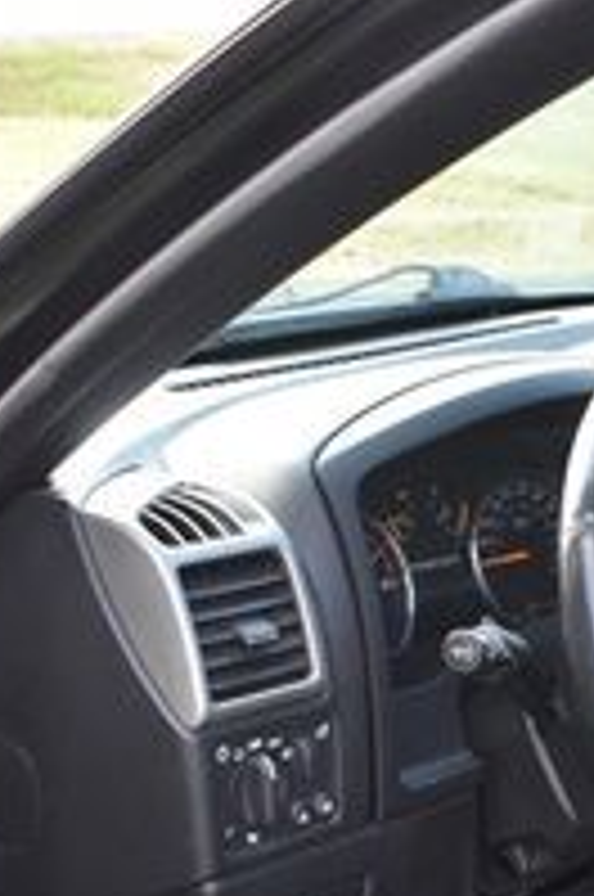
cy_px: 916
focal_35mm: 87
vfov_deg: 22.4
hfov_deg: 14.9
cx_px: 796
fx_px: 2161
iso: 560
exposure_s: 1/250
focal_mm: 18
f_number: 3.5
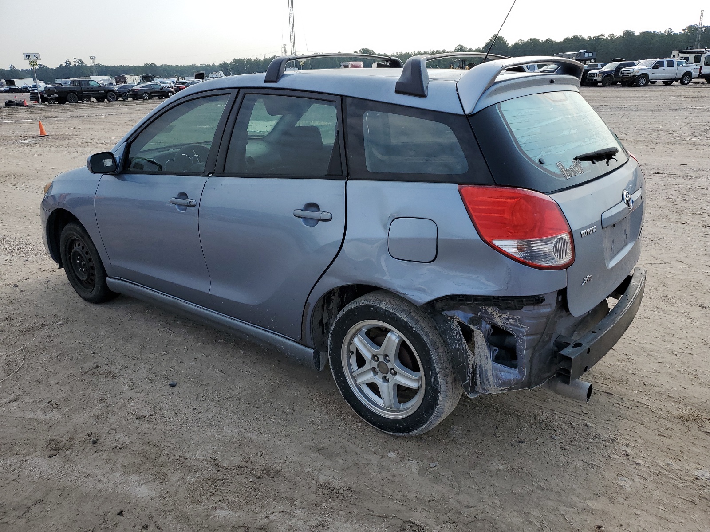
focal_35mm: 26
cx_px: 355
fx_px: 533
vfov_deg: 53.1
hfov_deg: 67.3
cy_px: 266
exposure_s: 1/2500
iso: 50
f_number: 1.5
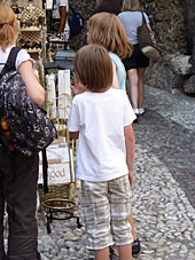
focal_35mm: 98
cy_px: 14
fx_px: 737
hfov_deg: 15.1
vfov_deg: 19.6
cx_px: 104
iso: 80
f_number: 3.6
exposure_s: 1/80
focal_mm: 6.1
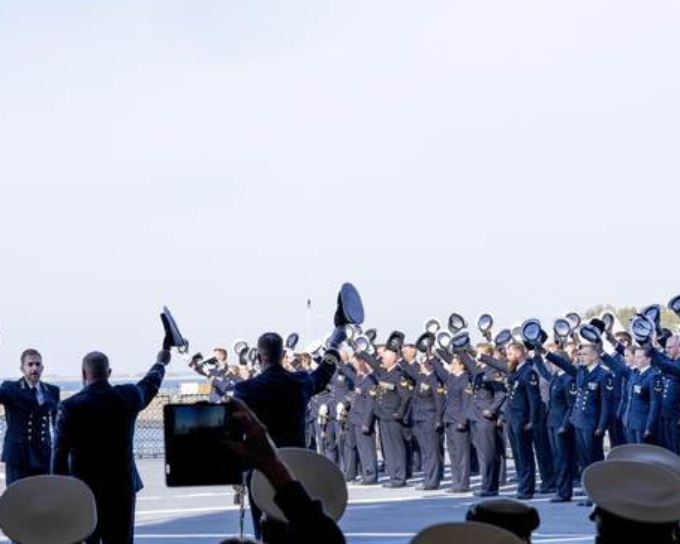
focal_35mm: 120
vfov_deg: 12.8
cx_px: 292
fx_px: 2415
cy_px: 323
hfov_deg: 16.0
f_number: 9
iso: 400
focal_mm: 70
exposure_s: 1/500
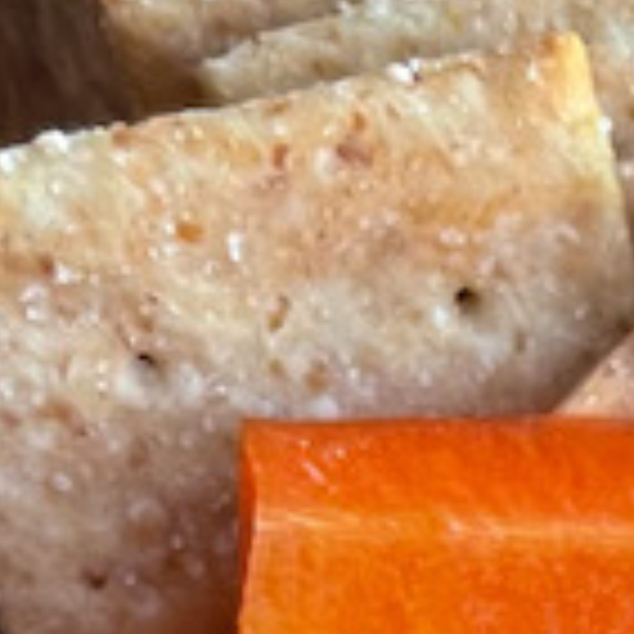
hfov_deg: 9.5
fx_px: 3647
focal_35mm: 176
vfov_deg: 8.8
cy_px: 1646
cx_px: 1102
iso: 125
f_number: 1.6
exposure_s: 1/95
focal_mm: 4.2
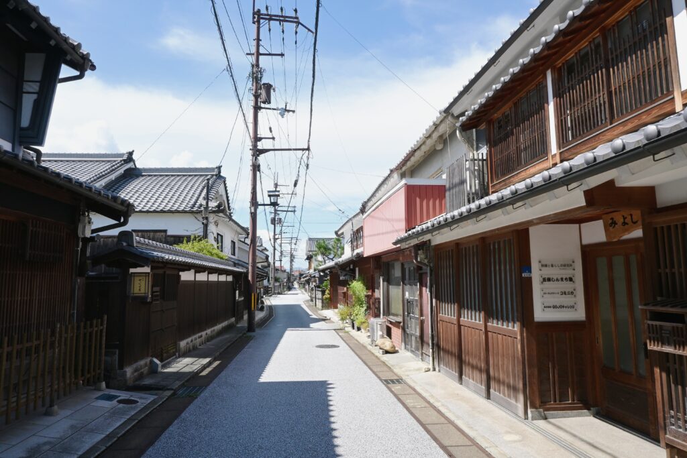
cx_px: 344
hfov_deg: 73.7
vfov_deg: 53.1
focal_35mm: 24
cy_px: 229
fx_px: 458
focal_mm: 16
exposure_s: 1/200
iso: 200
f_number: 11
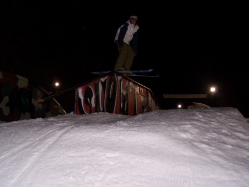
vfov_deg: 30.3
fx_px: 345
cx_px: 124
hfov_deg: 39.7
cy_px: 94
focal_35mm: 48
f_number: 3
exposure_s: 1/60
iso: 140
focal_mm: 8
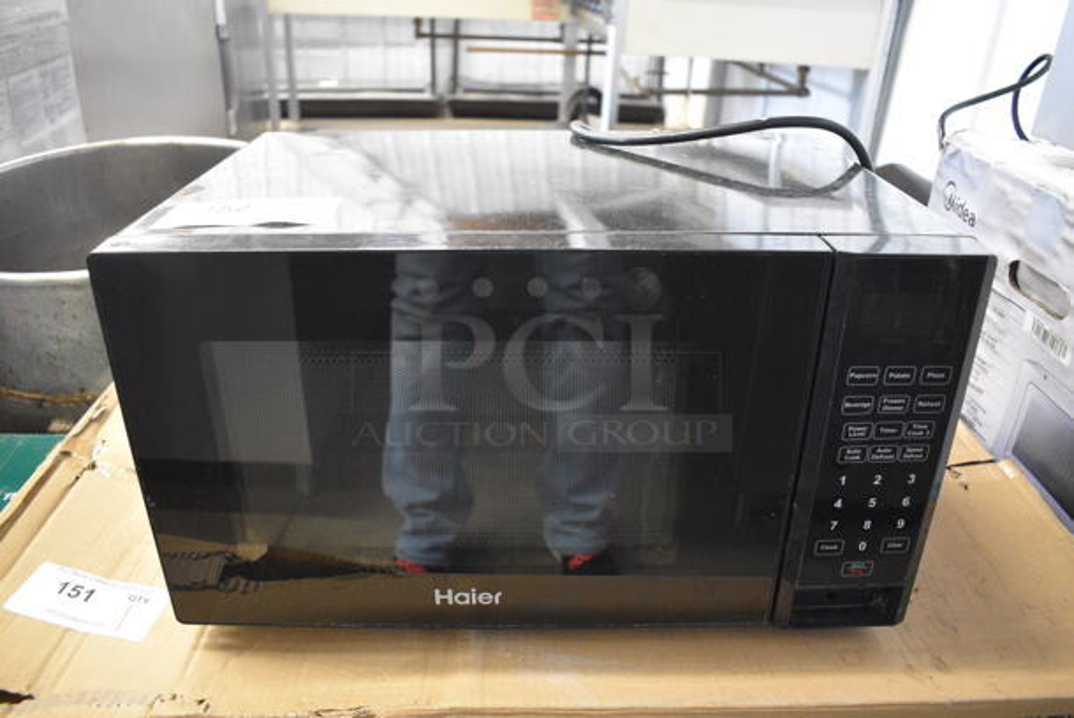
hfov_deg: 67.3
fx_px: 806
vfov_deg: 48.0
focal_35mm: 27
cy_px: 359
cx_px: 537
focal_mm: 18
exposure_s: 1/30
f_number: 3.5
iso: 2500
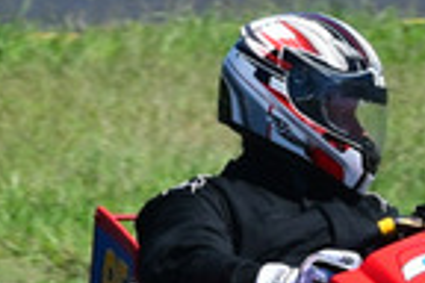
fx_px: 19607
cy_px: 65
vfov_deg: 0.8
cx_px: 428
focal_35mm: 1661
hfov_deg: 1.2
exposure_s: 1/640
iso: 500
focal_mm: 200
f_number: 11
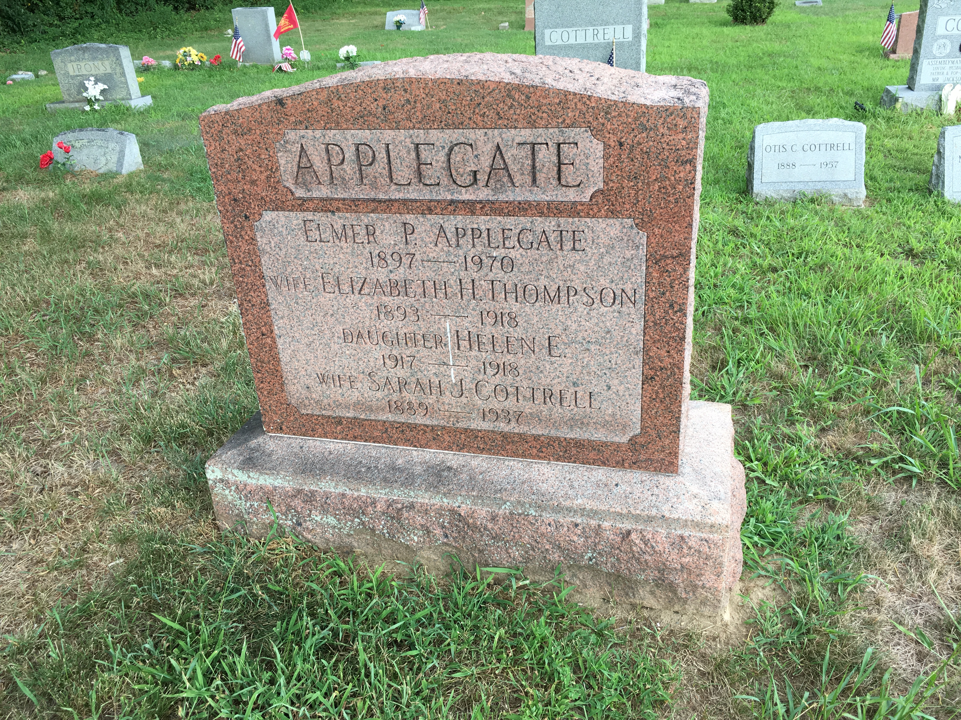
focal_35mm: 29
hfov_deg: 61.7
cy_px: 360
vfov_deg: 48.2
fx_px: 805
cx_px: 480
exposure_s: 1/120
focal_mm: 4.15
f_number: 2.2
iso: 32
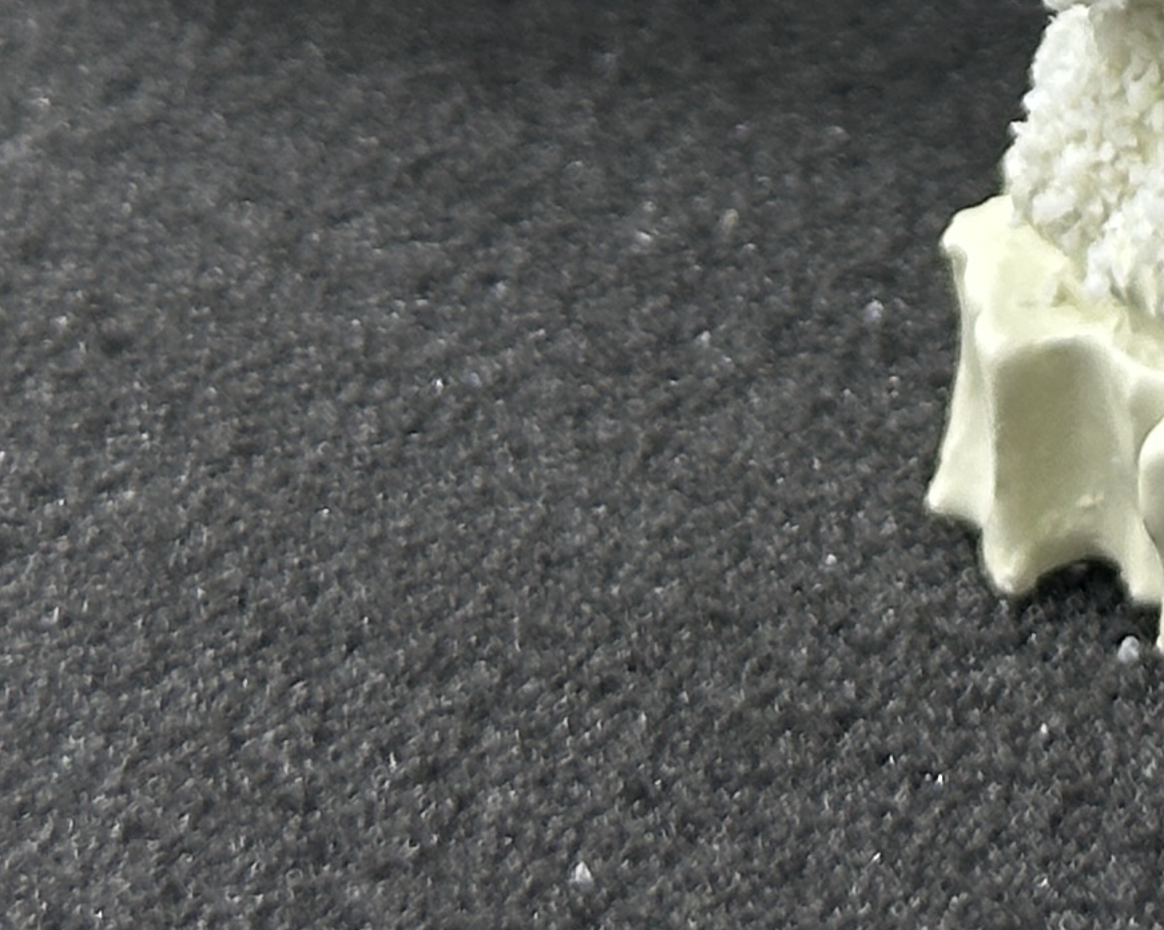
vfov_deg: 6.9
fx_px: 7472
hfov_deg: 8.9
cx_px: 1105
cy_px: -840
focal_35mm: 217
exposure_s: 1/98
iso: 80
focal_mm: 6.86
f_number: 1.78
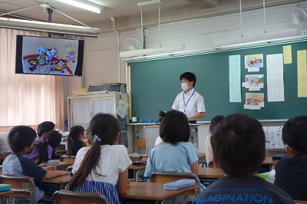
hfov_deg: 40.4
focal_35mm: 49
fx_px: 418
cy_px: 102
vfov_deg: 27.5
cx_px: 154
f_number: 3.2
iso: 200
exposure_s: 1/50
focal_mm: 18.23
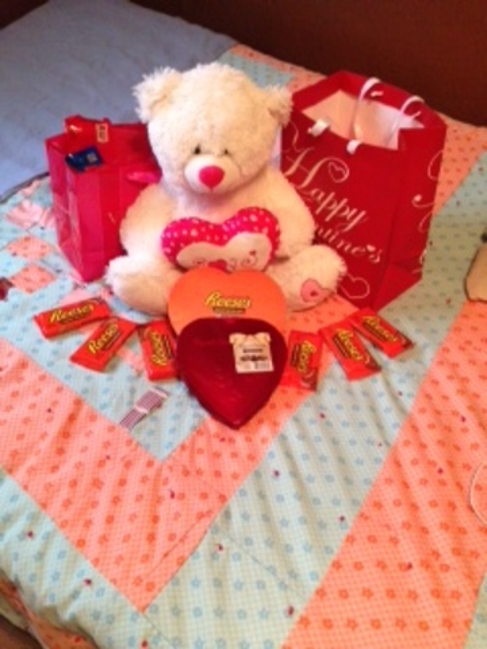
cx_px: 244
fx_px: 619
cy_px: 324
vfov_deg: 55.4
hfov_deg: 42.9
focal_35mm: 33
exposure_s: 1/15
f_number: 2.4
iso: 400
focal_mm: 4.12
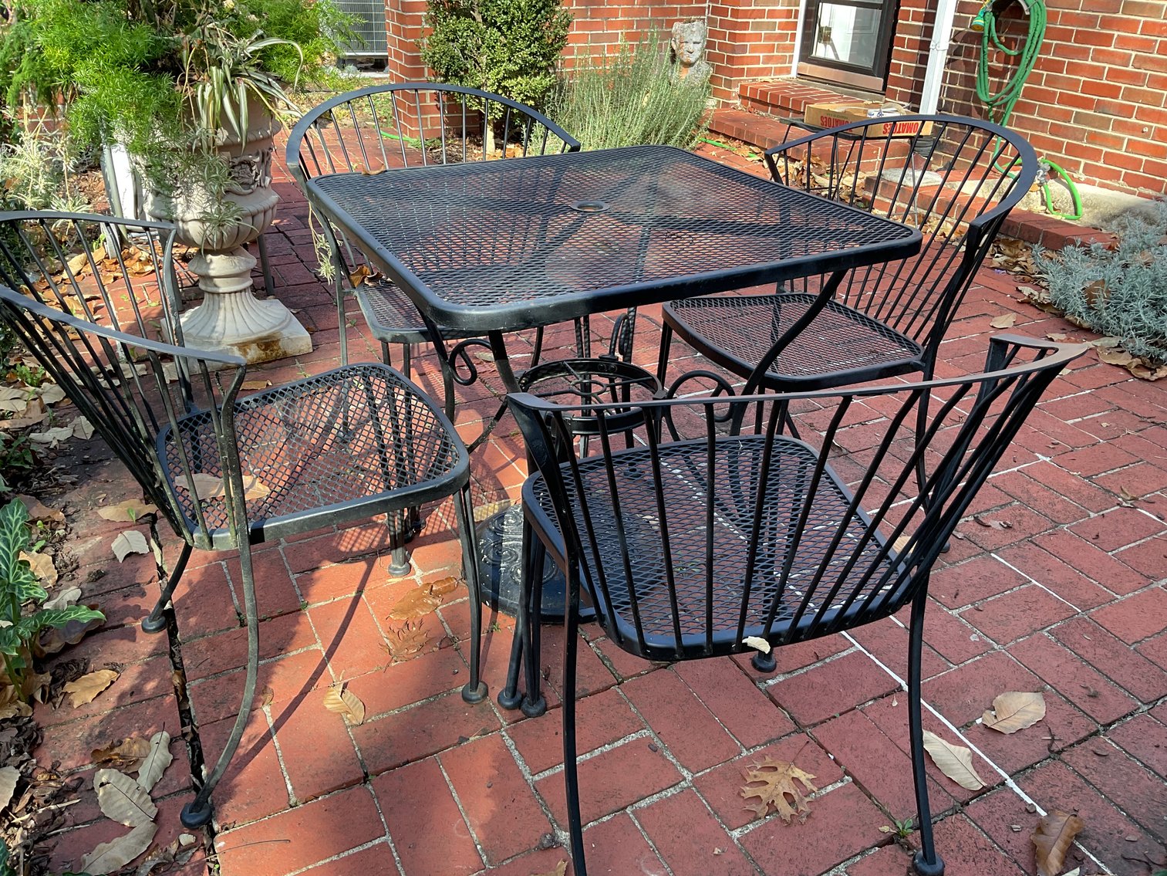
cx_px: 584
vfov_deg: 48.2
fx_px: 978
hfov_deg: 61.7
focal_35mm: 29
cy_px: 438
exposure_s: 1/151
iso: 16
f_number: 1.8
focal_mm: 3
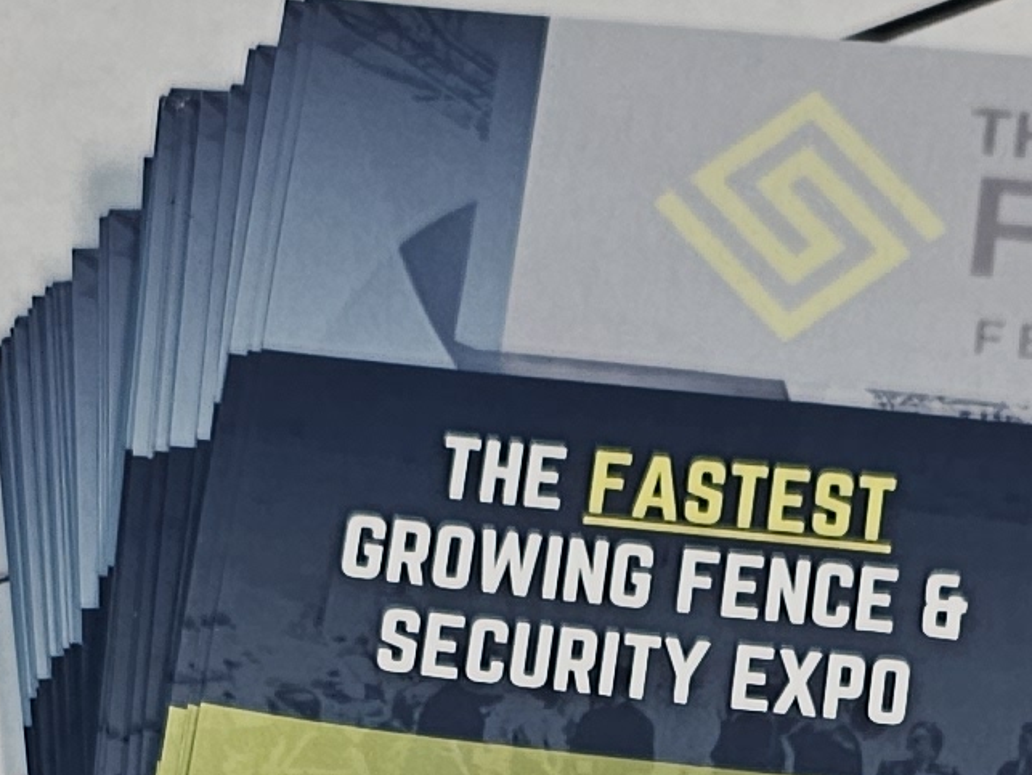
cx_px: 762
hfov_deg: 13.8
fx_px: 4266
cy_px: 1807
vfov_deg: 9.4
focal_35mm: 143
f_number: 1.7
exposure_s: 1/60
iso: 64
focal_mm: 6.3
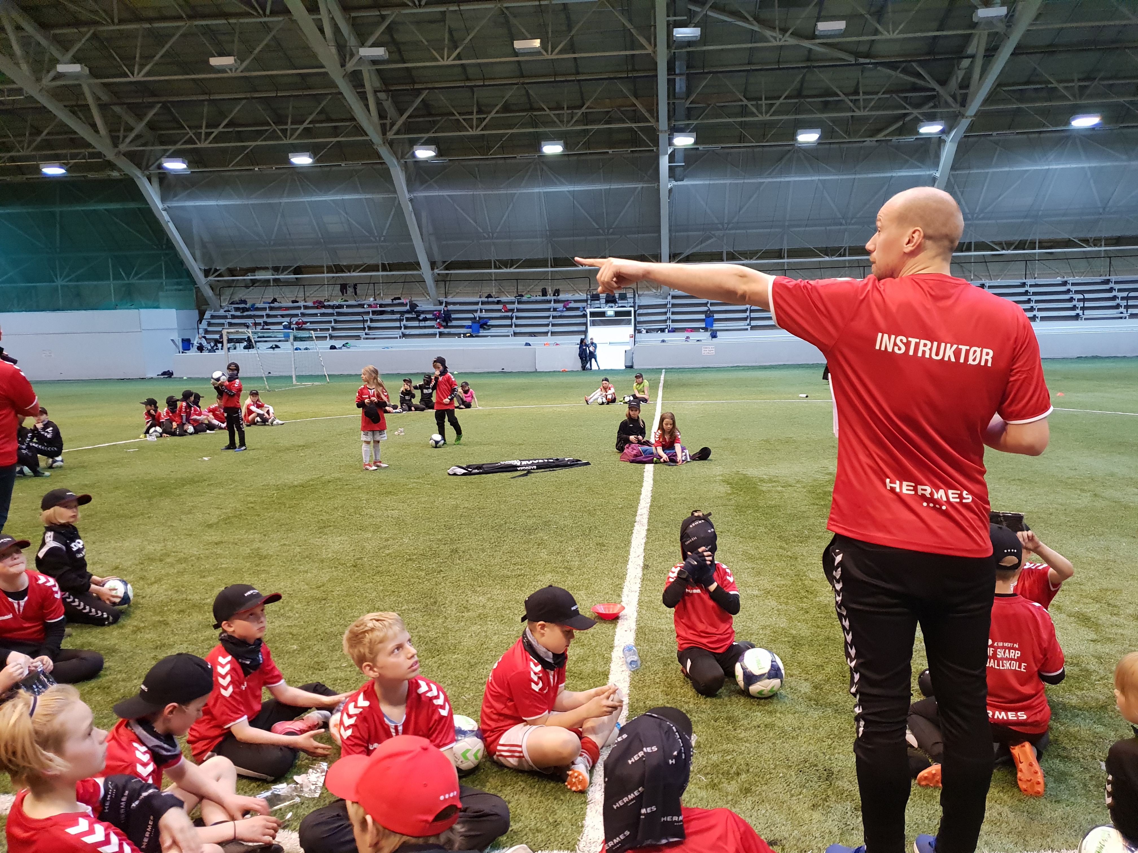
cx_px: 569
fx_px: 855
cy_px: 426
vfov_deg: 53.1
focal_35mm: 26
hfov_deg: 67.3
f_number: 1.5
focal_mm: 4.3
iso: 320
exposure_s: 1/50
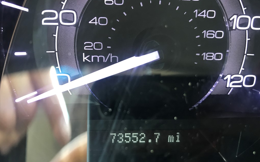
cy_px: 87
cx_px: 130
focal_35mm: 30
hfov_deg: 62.9
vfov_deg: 41.8
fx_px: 213
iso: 64
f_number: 1.8
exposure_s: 1/17
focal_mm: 3.99
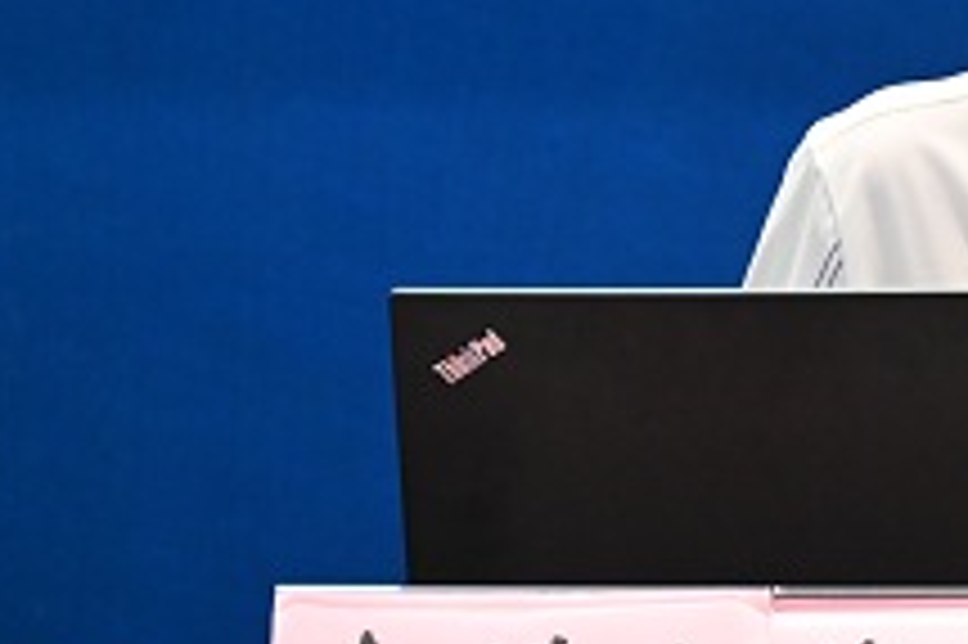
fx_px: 12144
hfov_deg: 4.6
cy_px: 187
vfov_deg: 3.0
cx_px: 1051
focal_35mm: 452
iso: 5000
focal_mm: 185
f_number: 6.3
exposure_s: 1/80
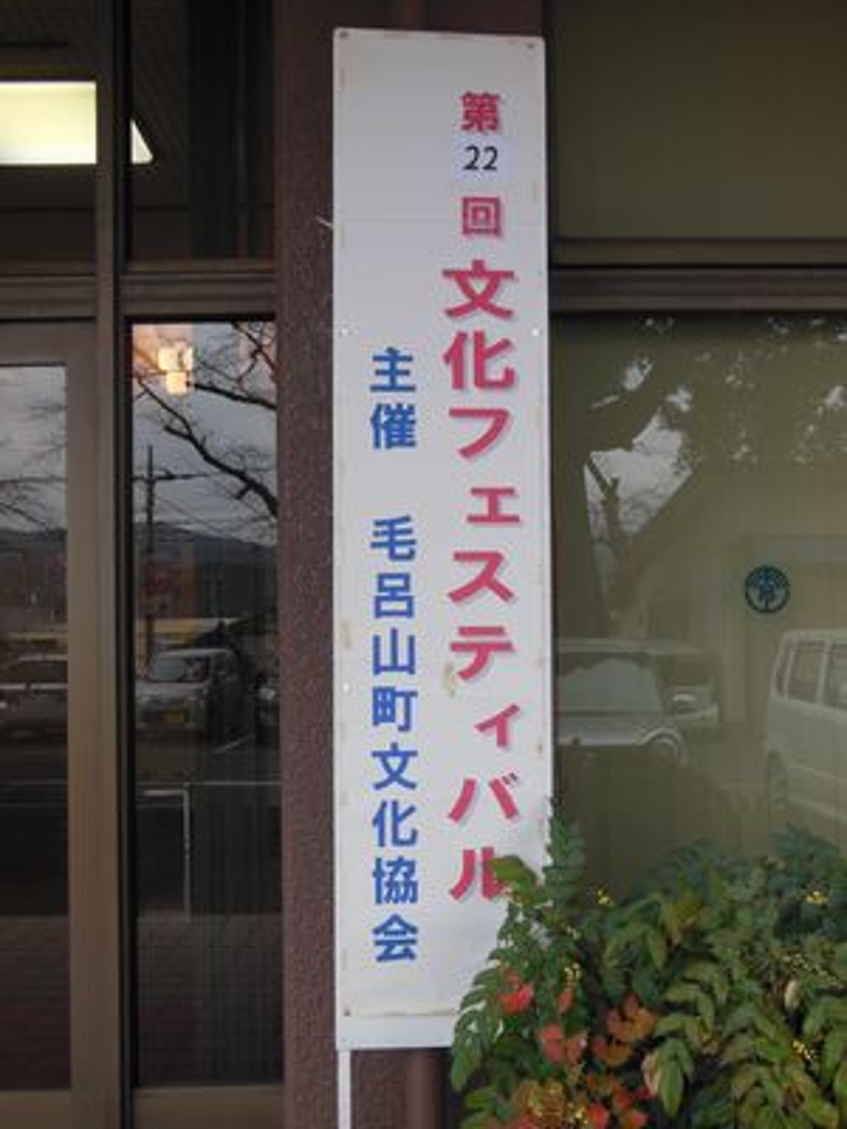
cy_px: 564
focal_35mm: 34
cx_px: 424
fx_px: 1109
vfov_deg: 54.0
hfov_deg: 41.8
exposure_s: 1/60
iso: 125
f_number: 3.9
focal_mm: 6
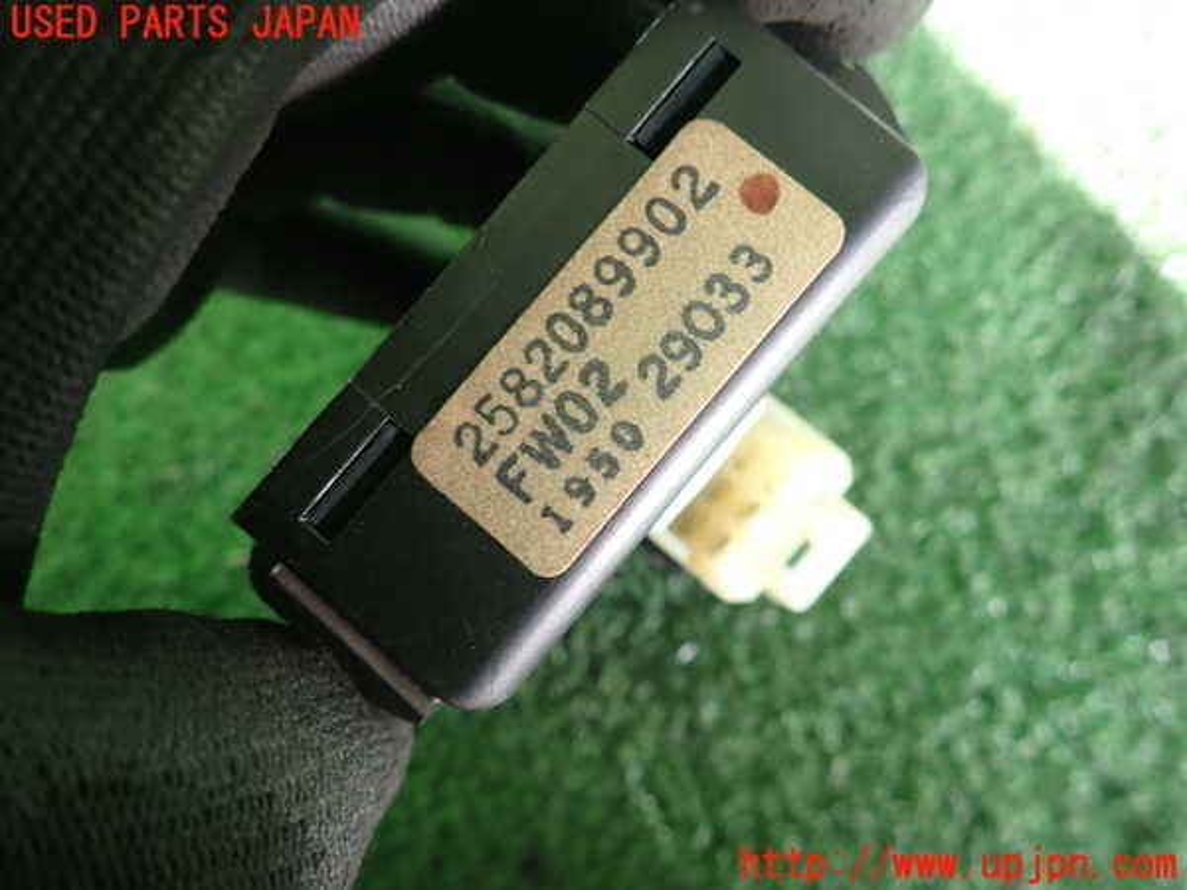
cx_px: 594
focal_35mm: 25
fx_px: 857
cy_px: 445
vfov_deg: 54.9
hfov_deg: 69.4
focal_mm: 4.5
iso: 125
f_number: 2
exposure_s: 1/60
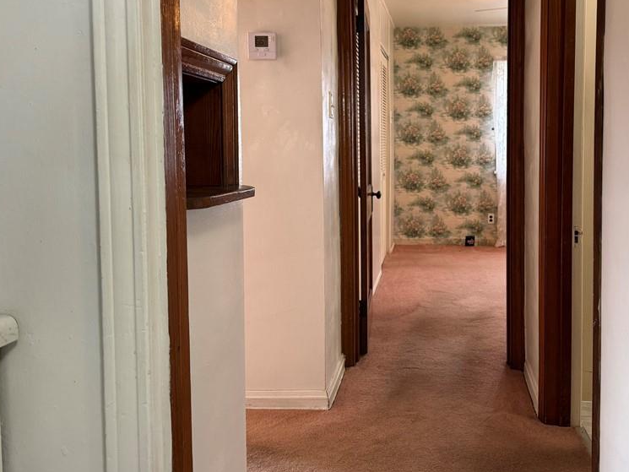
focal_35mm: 33
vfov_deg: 42.7
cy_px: 184
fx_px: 600
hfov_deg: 54.4
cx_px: 412
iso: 200
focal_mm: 6.76
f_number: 1.78
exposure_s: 1/60
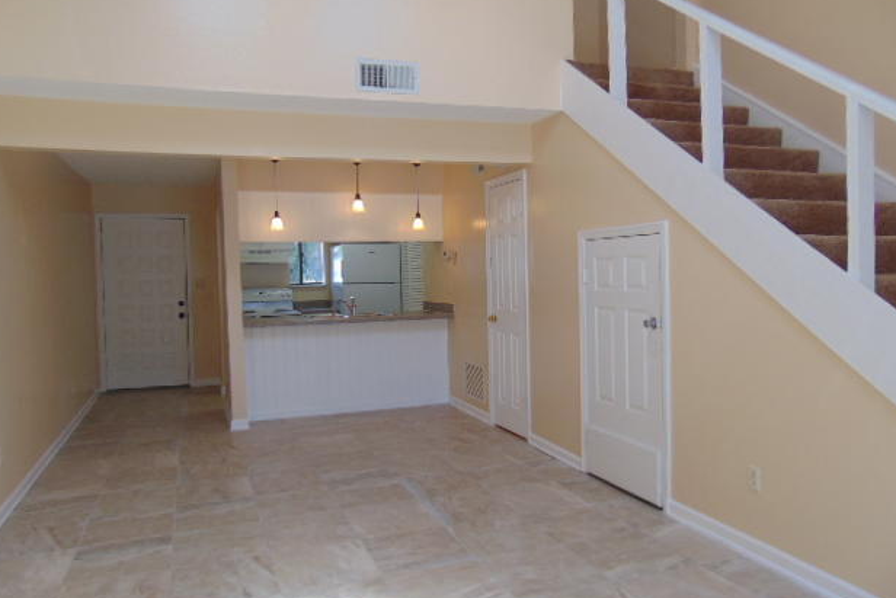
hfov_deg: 67.4
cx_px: 444
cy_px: 304
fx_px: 672
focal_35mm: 27
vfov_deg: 48.0
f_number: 3
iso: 80
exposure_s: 1/100
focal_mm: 4.5
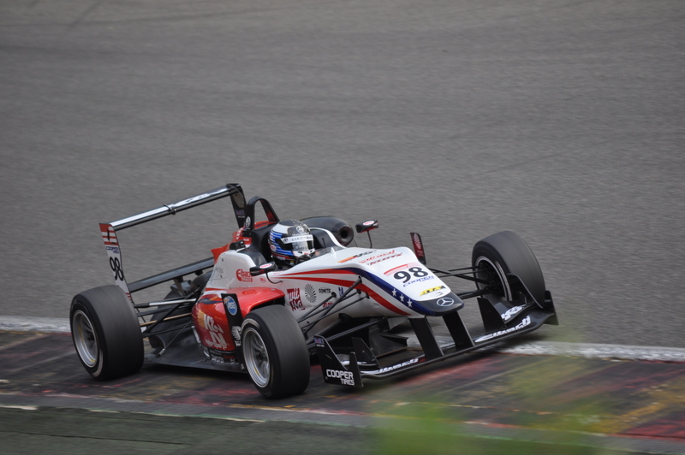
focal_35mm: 450
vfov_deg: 3.0
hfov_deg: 4.6
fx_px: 8555
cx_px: 342
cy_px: 228
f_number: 5.6
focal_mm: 300
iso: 320
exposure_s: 1/500
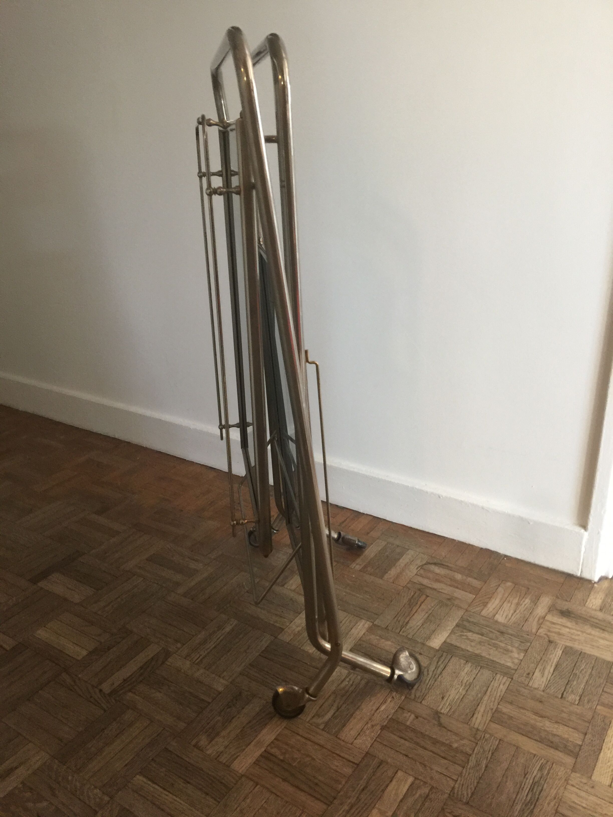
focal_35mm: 29
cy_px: 408
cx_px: 306
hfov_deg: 48.2
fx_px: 685
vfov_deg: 61.7
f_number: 2.2
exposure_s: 1/10
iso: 100
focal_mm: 4.15
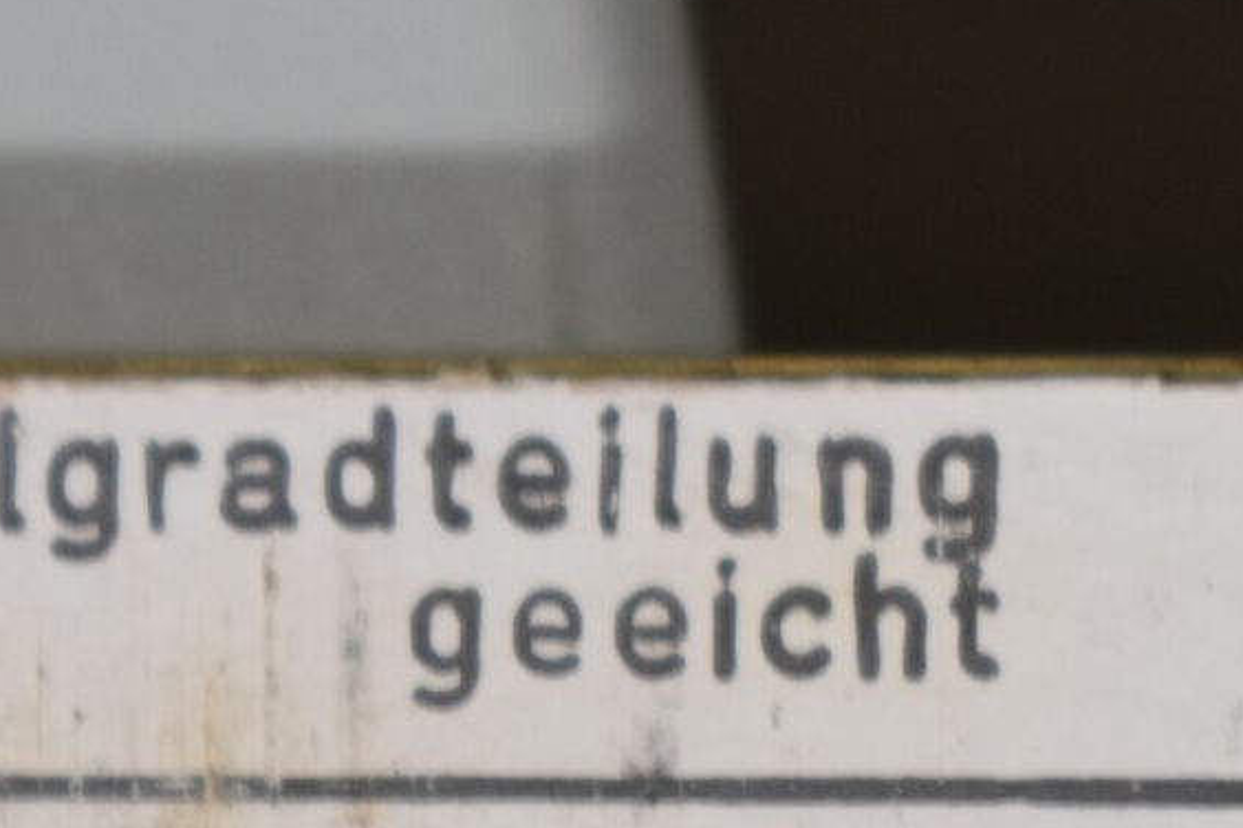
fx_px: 12922
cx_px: 617
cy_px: 895
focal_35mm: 374
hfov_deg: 5.5
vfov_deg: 3.7
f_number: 5.6
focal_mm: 55
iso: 560
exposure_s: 1/60
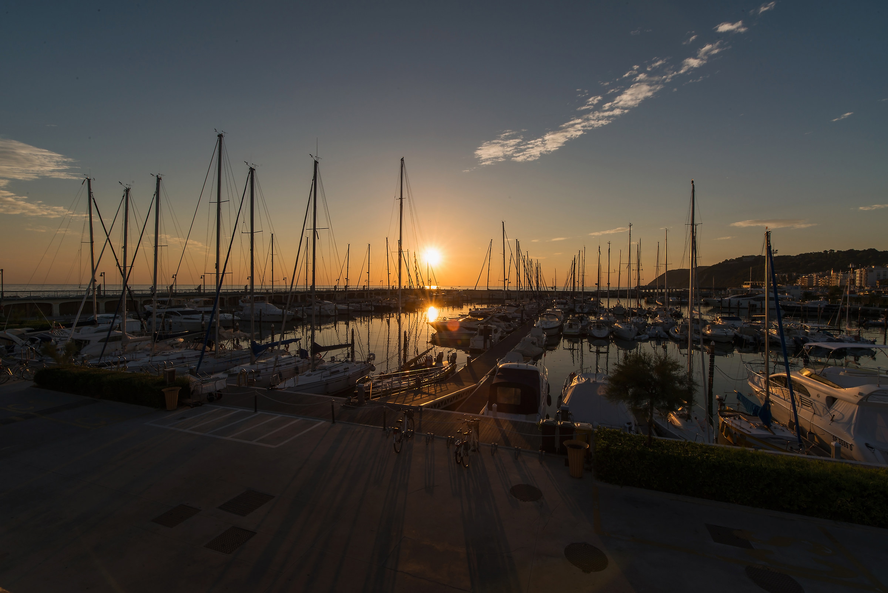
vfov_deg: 77.3
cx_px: 444
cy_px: 296
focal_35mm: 15
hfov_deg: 100.4
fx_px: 370
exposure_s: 1/50
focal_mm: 15
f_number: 22
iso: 100
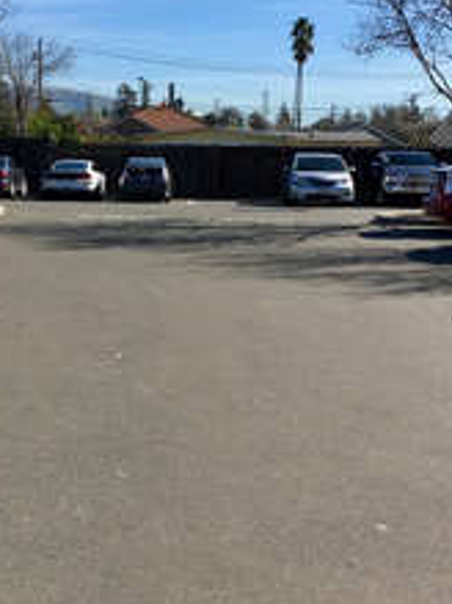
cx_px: 121
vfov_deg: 36.0
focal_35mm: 53
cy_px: 229
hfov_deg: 27.2
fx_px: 924
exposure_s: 1/1709
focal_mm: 4.15
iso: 25
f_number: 2.2
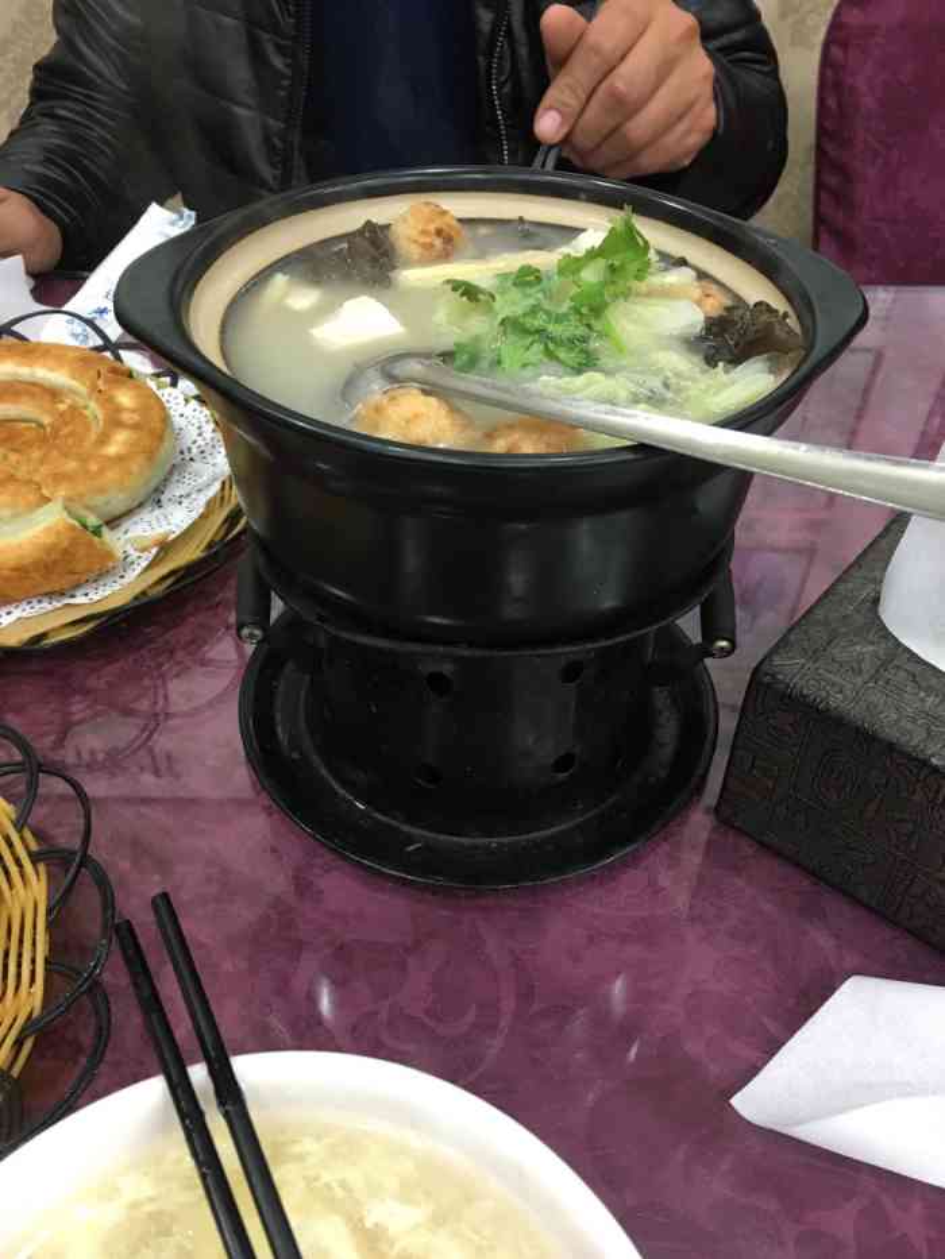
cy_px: 630
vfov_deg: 61.7
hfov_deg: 48.2
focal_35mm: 29
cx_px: 472
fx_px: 1055
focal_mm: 4.15
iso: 200
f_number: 2.2
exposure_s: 1/33
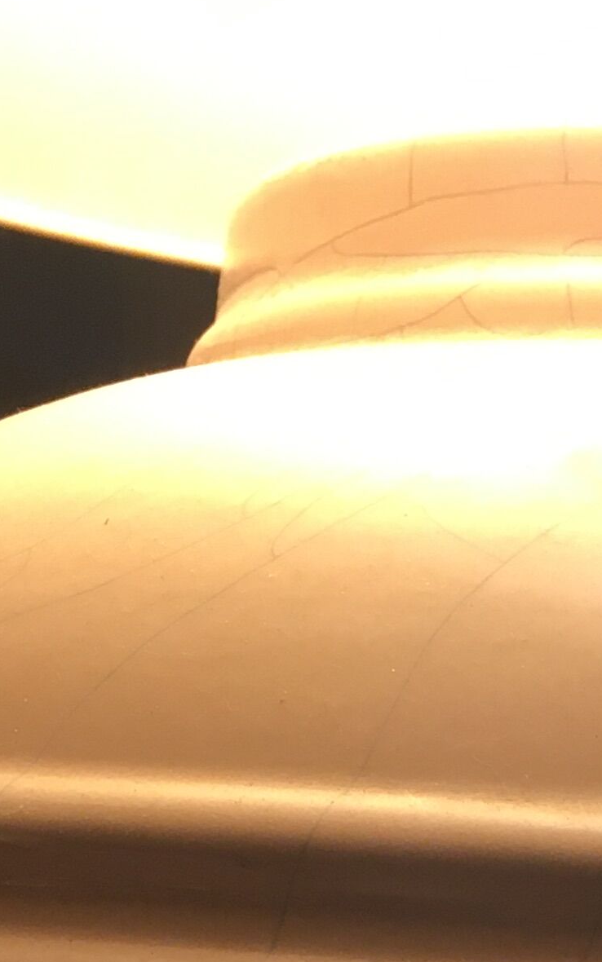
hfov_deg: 12.2
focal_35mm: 105
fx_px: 2755
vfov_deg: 17.5
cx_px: 735
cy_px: 1501
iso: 64
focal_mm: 4.15
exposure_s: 1/33
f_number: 2.2
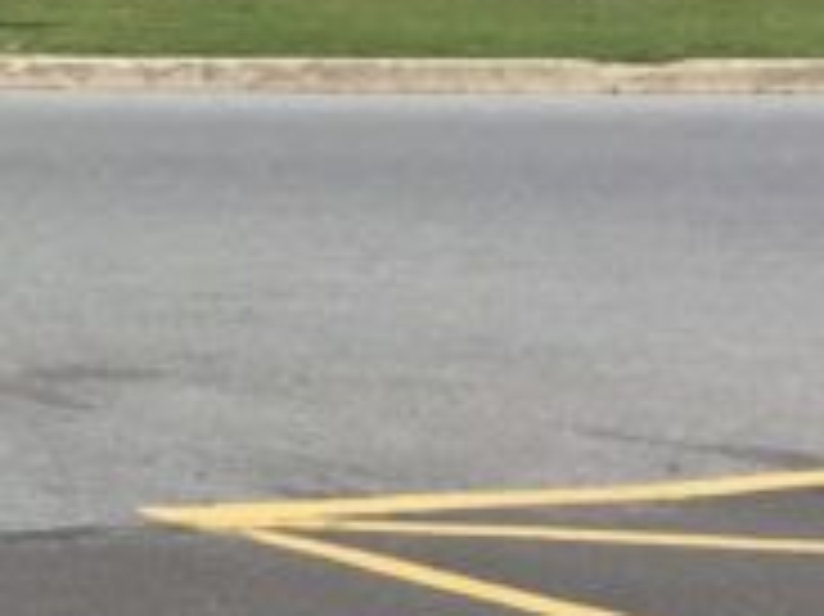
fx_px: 4068
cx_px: -1283
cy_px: 205
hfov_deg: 9.9
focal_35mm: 171
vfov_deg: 8.7
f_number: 2.2
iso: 32
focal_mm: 4.15
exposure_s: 1/2825
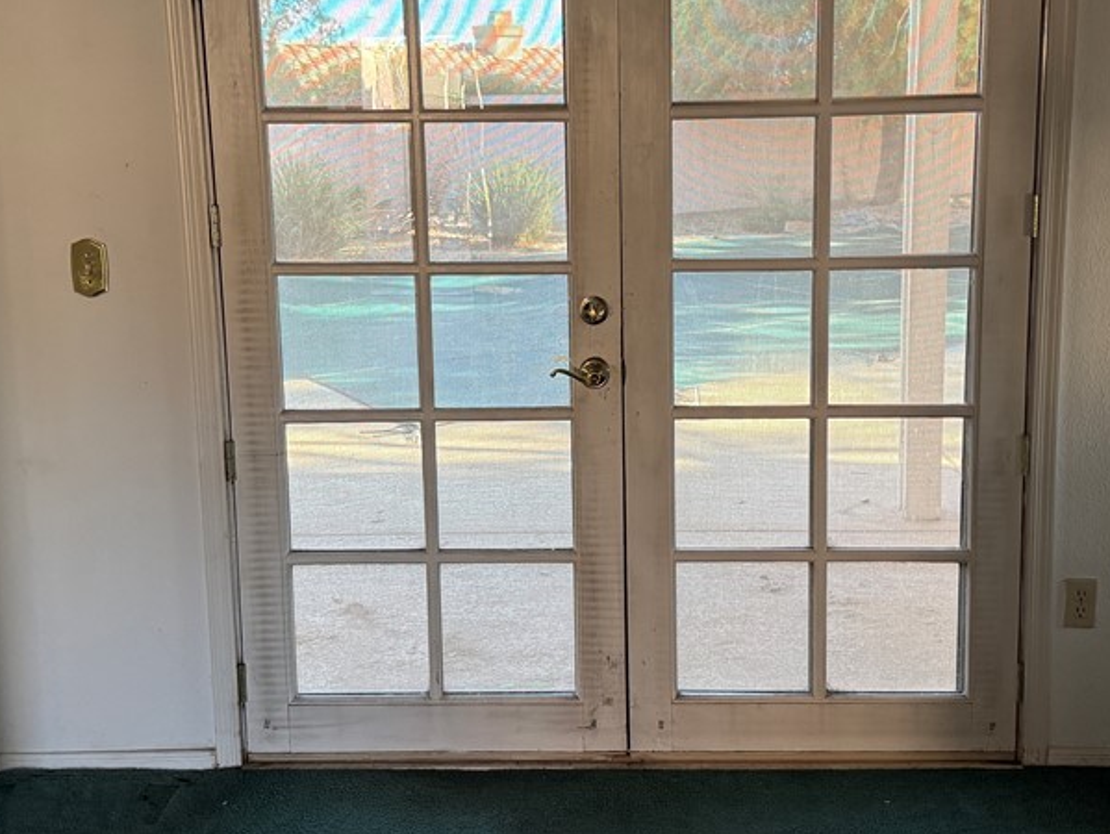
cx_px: 597
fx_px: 1316
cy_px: 322
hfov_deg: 45.7
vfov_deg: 35.0
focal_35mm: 41
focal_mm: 6.76
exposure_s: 1/120
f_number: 1.78
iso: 200
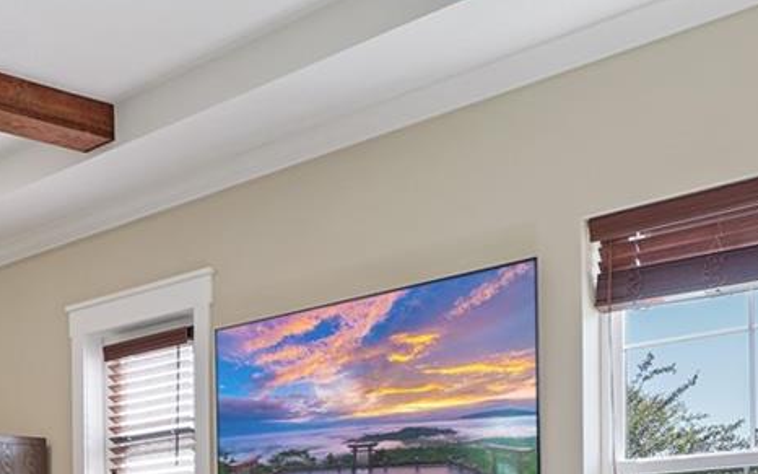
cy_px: 591
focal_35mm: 56
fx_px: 1157
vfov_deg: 21.3
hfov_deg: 30.4
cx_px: -168
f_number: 6.3
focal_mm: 16
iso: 200
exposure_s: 1/8
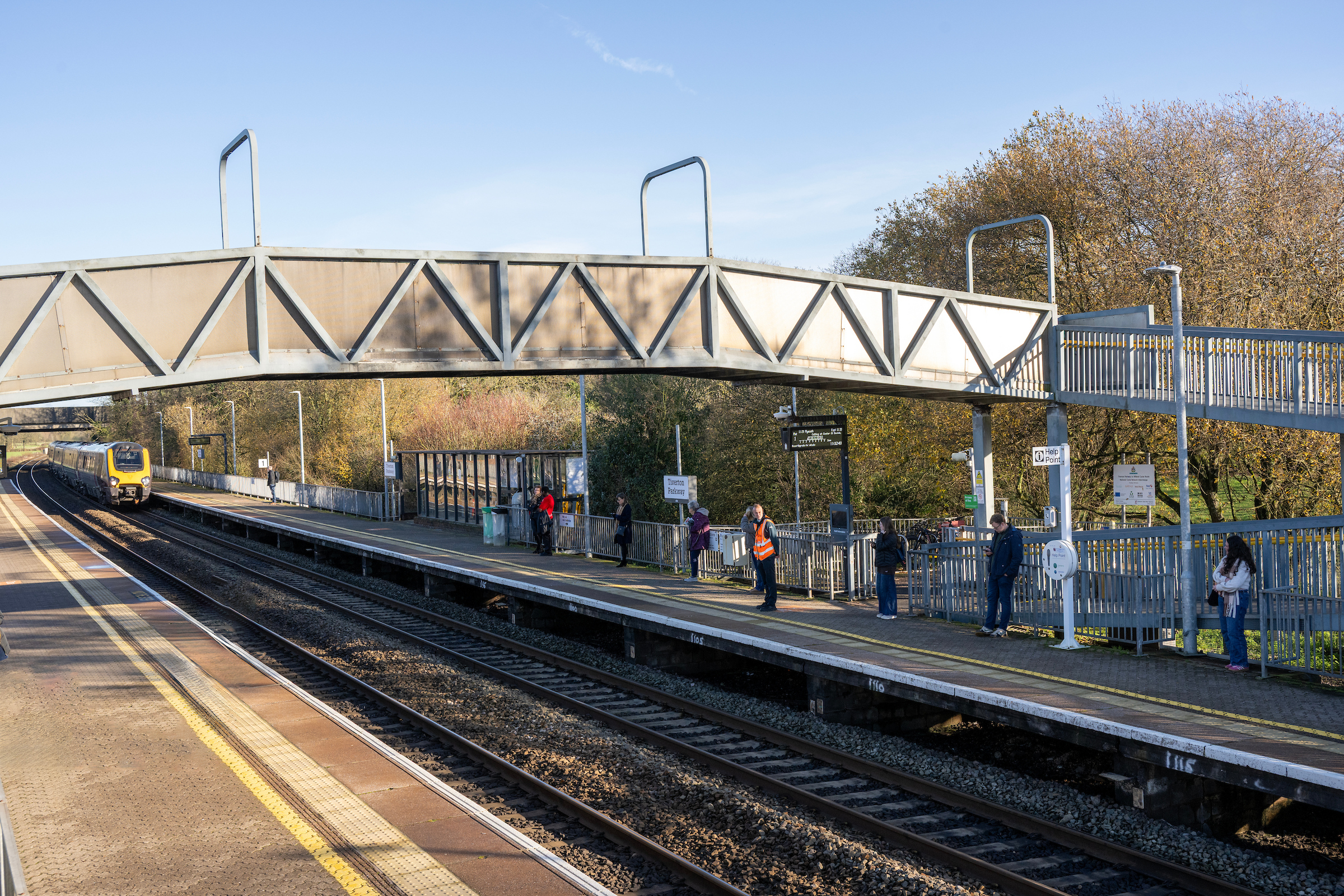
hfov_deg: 51.9
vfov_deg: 35.9
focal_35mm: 37
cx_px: 672
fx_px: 1381
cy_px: 448
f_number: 8
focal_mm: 37
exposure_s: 1/320
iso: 400
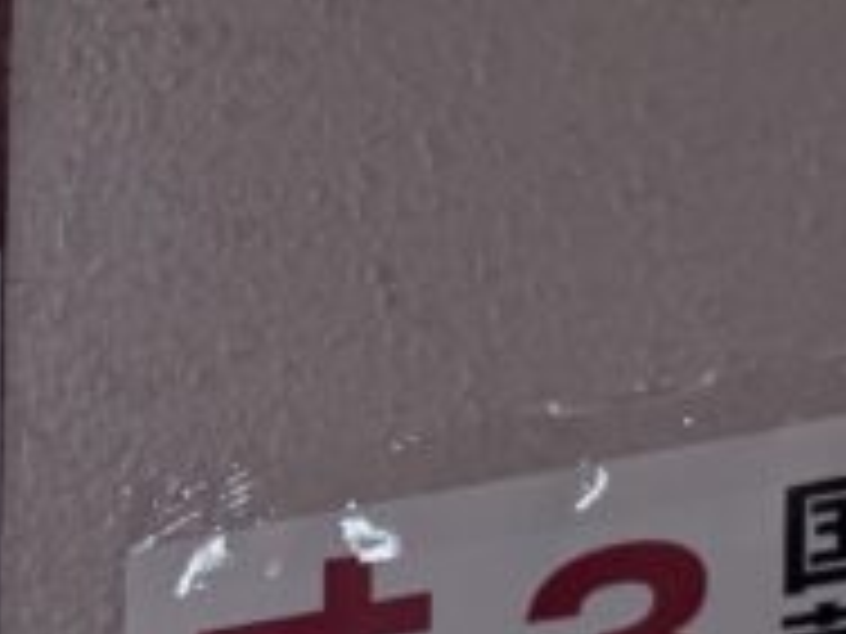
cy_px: 1974
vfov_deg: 7.8
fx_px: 3984
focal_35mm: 163
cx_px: -1728
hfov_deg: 9.4
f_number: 1.78
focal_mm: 6.76
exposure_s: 1/171
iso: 80
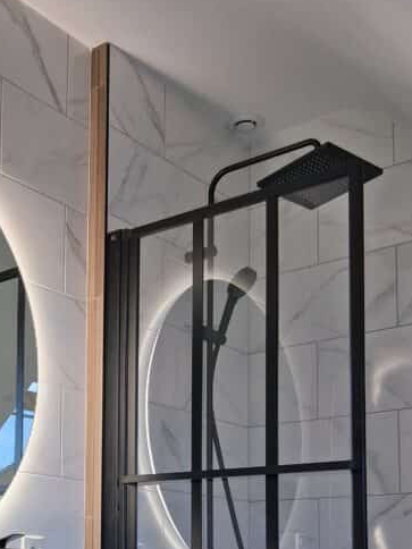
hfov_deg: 25.6
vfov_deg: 33.2
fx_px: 873
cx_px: 30
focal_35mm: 55
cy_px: 492
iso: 125
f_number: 1.8
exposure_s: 1/120
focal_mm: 3.98
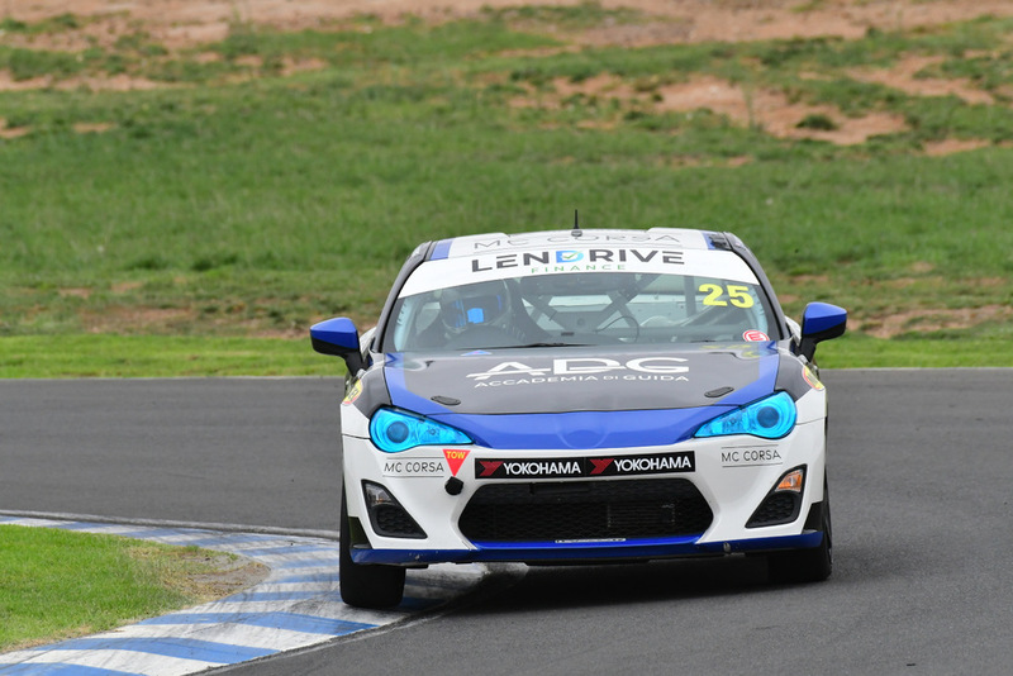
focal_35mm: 750
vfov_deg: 1.8
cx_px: 506
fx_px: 21111
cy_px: 338
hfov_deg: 2.7
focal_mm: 500
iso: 1600
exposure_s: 1/640
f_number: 10
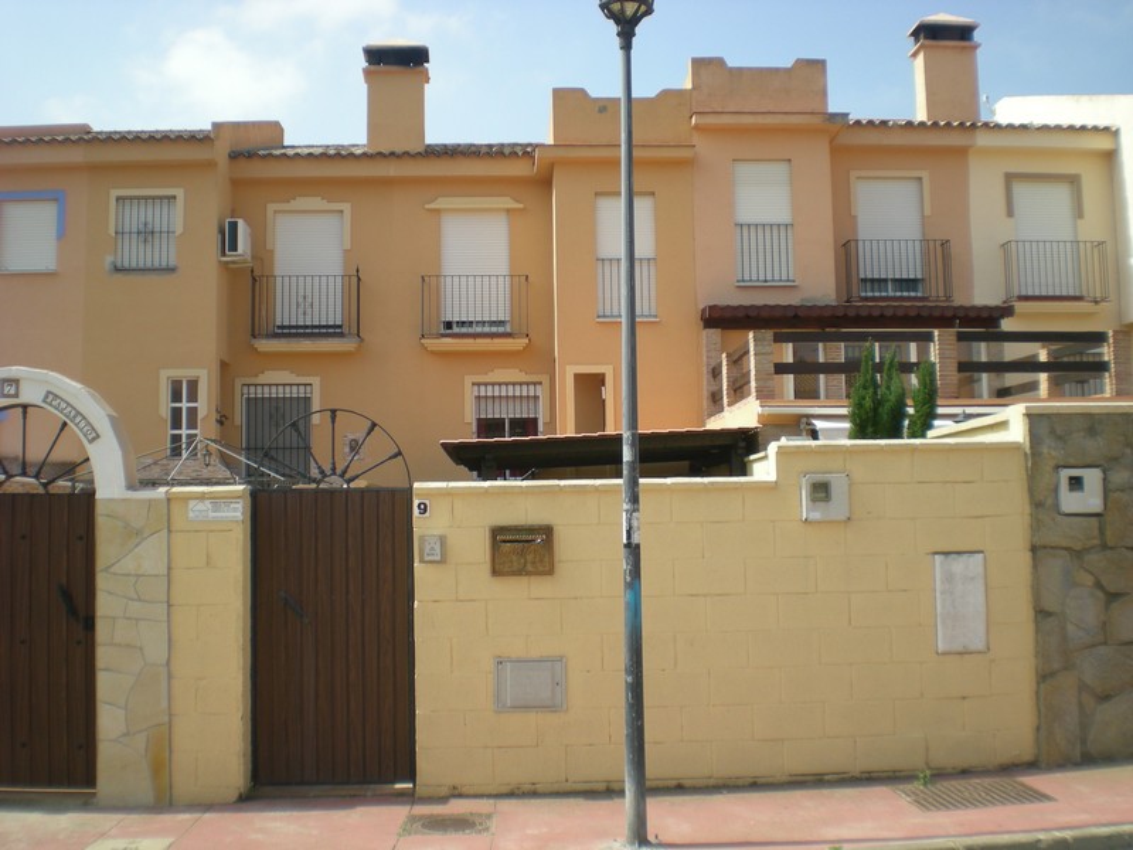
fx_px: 1244
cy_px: 425
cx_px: 566
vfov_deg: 37.7
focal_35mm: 38
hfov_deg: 49.0
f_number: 4.6
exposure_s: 1/244
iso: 50
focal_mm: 6.3
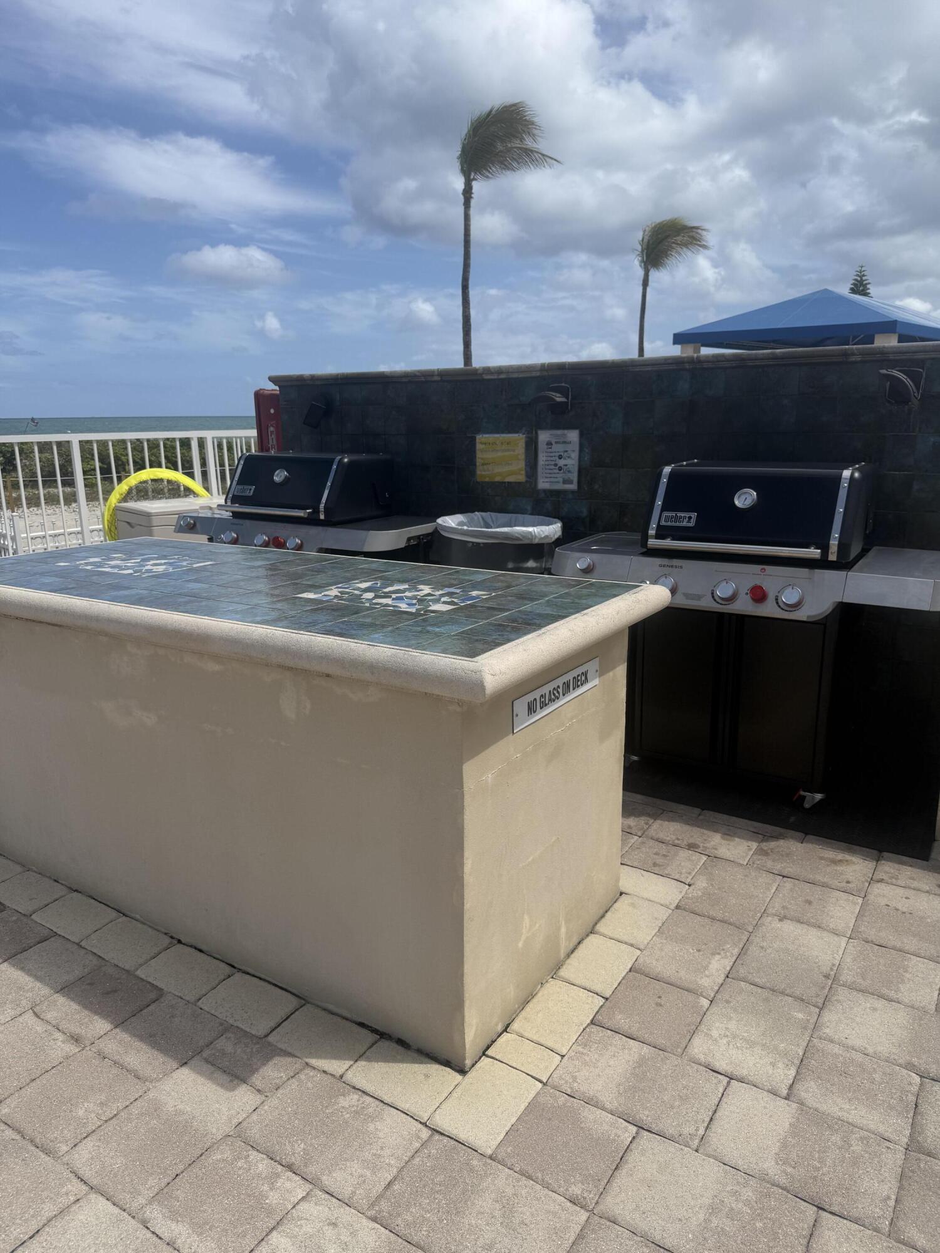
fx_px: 869
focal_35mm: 24
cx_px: 470
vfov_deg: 71.6
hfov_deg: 56.8
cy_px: 626
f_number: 1.78
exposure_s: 1/6711
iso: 80
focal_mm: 6.76
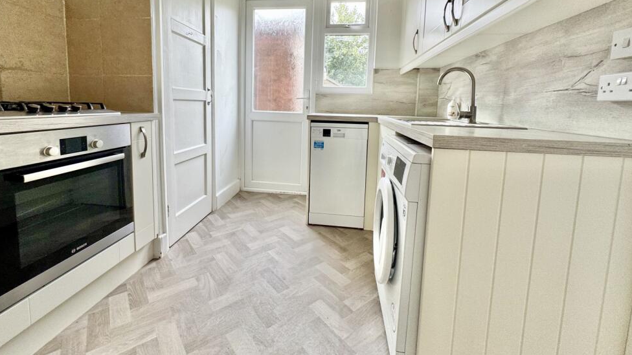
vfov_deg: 65.9
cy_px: 129
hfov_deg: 99.3
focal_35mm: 16
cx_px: 303
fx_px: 268
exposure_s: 1/99
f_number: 2.2
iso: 100
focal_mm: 2.22
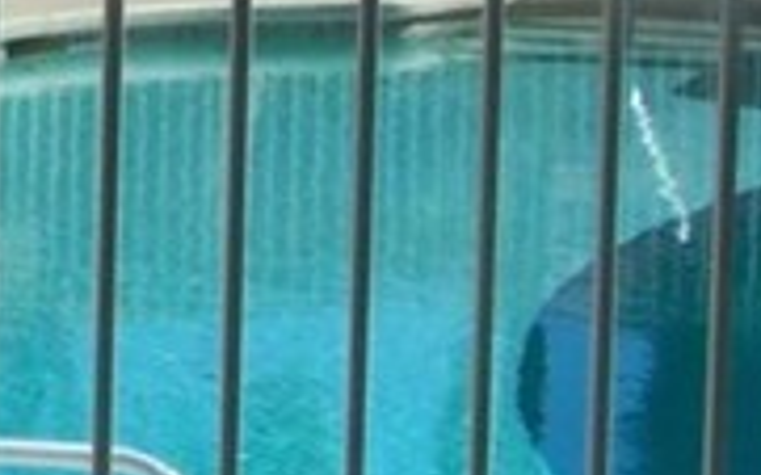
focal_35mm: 228
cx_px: -357
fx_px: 4727
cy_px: -99
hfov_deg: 9.0
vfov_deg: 5.7
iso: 80
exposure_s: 1/1000
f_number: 5.6
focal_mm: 6.3
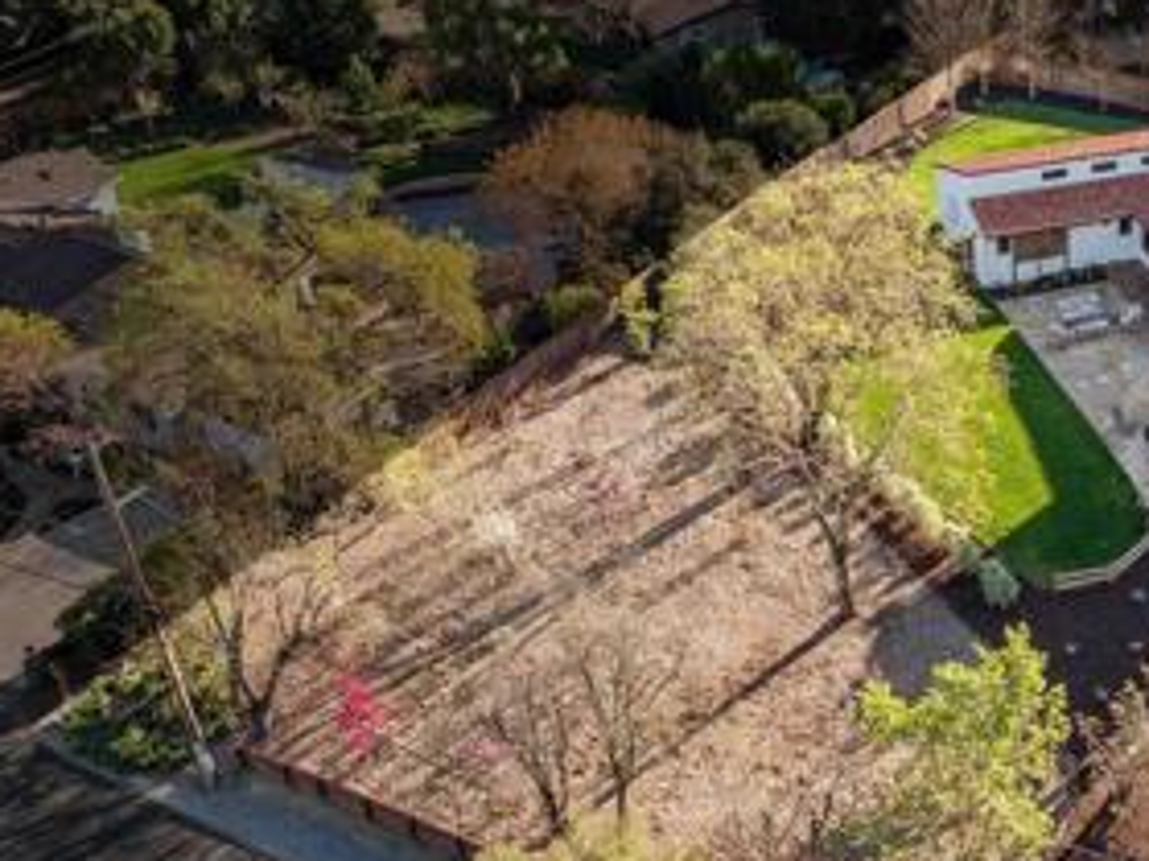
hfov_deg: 33.1
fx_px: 1825
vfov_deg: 26.5
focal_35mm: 55
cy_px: 344
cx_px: 1042
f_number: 5
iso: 100
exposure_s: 1/160
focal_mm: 12.3
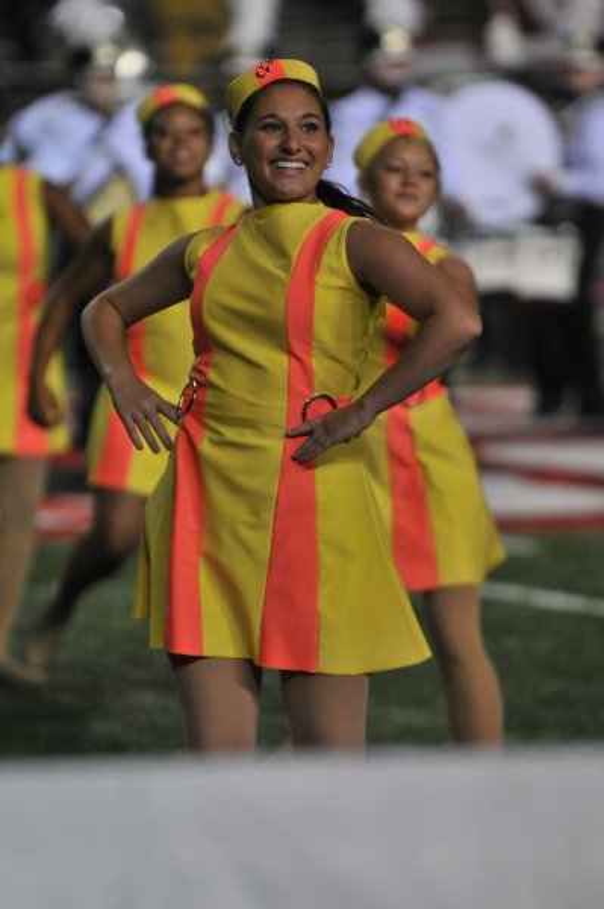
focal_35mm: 300
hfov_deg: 4.6
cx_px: 302
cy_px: 454
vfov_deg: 6.9
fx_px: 7563
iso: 800
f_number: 2.8
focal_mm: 200
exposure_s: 1/800
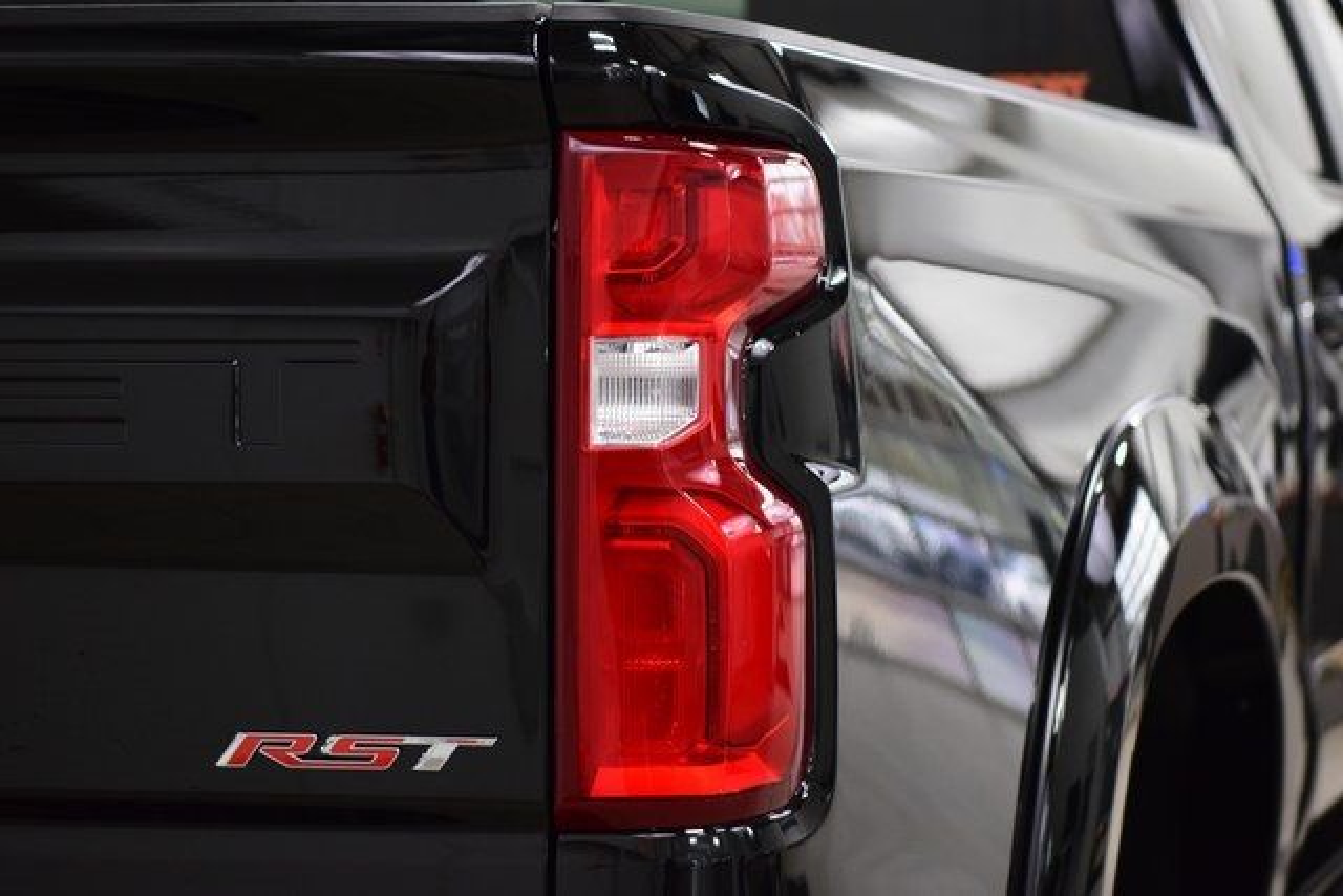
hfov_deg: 19.5
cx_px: 672
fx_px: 3918
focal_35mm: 105
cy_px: 448
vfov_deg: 13.0
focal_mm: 70
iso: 1600
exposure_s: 1/125
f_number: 2.8
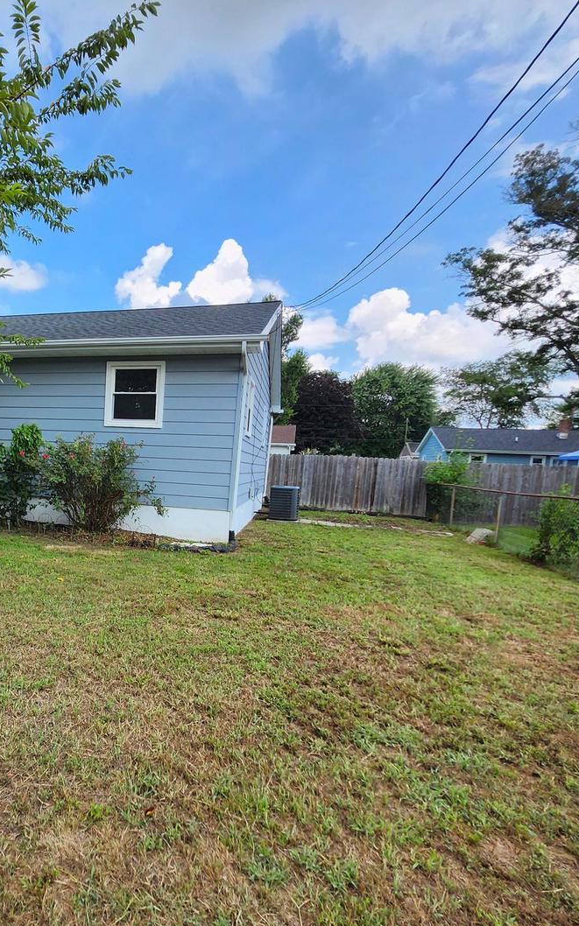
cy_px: 516
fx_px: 505
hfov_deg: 54.3
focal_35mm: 20
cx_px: 92
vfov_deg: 84.7
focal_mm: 1.74
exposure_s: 1/761
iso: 40
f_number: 2.2
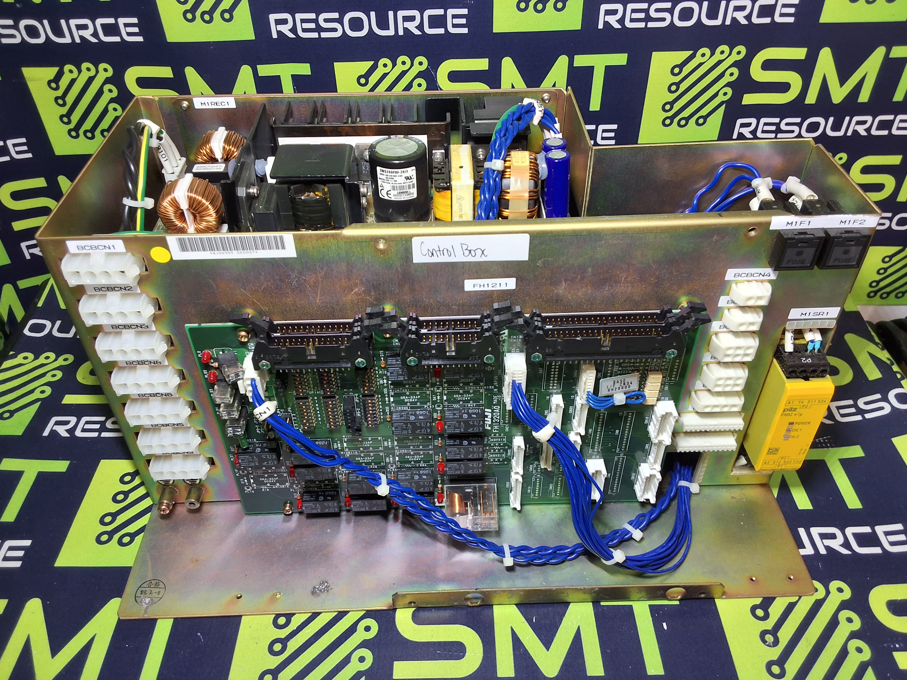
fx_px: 734
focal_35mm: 28
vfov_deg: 49.7
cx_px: 454
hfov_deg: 63.4
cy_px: 340
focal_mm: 2.91
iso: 50
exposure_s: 1/40
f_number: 1.9
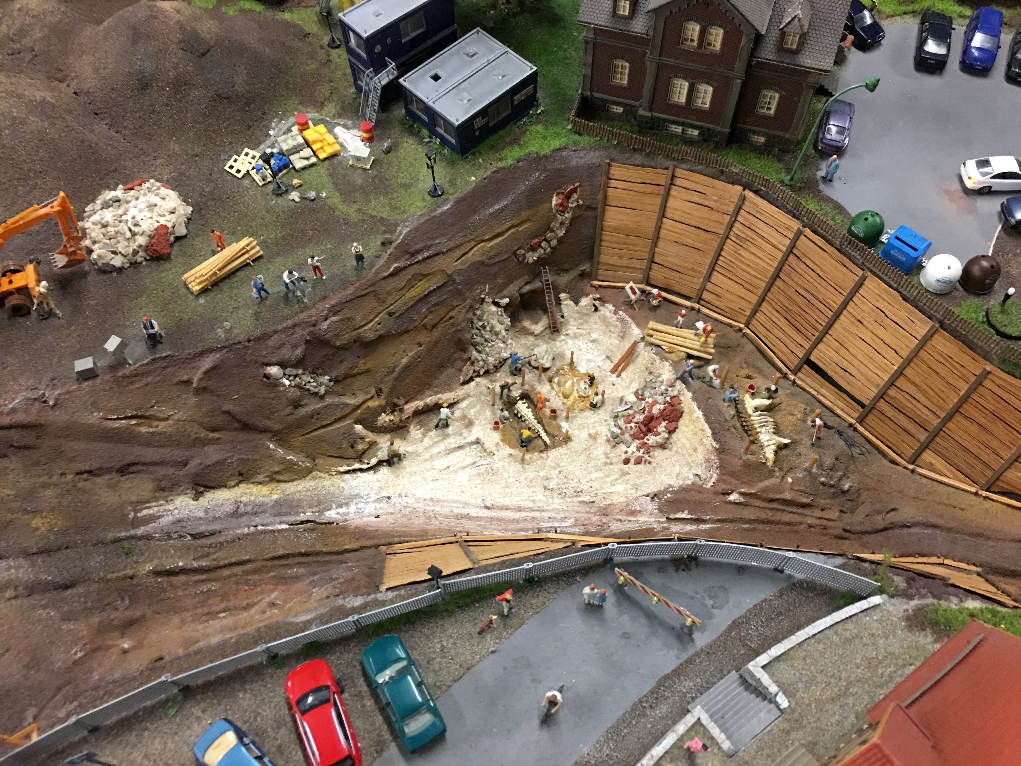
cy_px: 383
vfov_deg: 48.2
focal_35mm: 29
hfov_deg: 61.7
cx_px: 510
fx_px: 855
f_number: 2.2
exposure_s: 1/10
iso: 80
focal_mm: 4.15
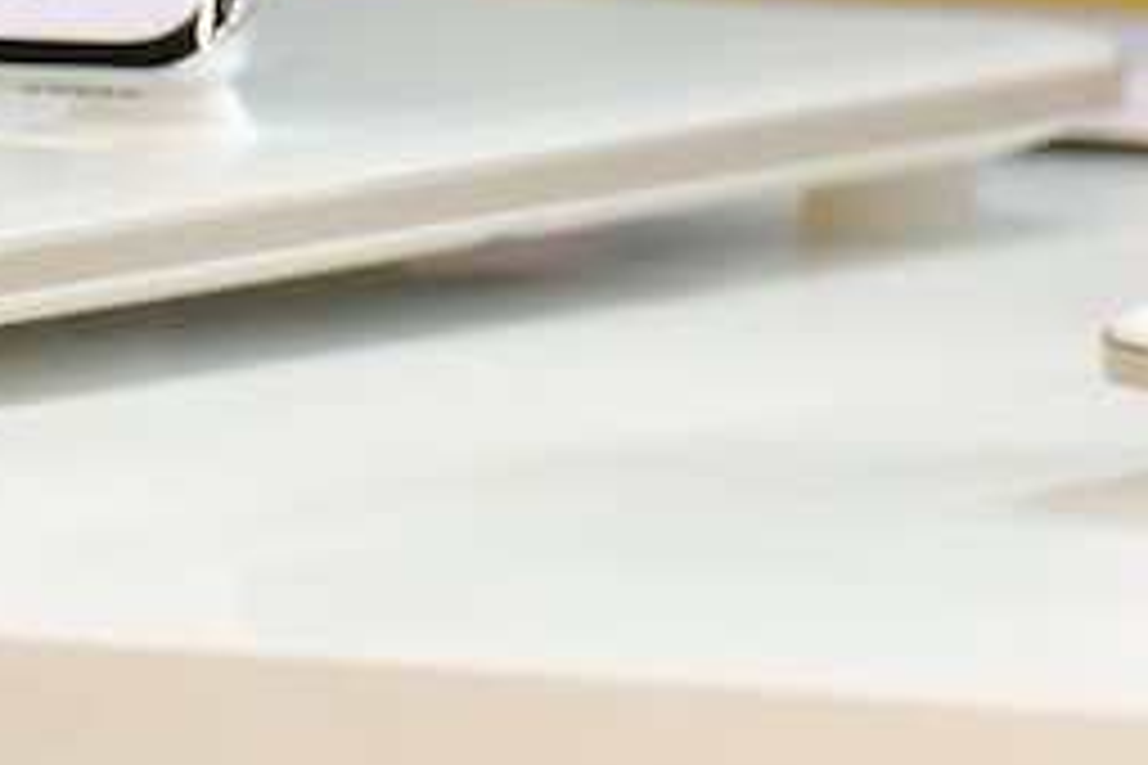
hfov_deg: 1.0
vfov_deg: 0.7
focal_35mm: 2066
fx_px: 65877
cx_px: 1220
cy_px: -1316
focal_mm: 185
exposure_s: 1/250
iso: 800
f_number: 2.8
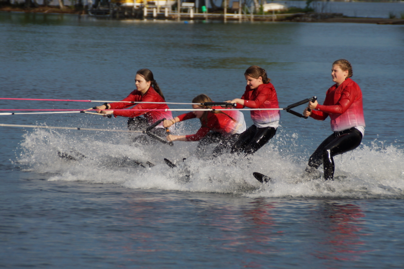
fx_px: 2524
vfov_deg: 6.1
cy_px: 134
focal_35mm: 225
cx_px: 202
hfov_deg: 9.2
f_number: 6.3
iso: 100
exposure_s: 1/250
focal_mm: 150
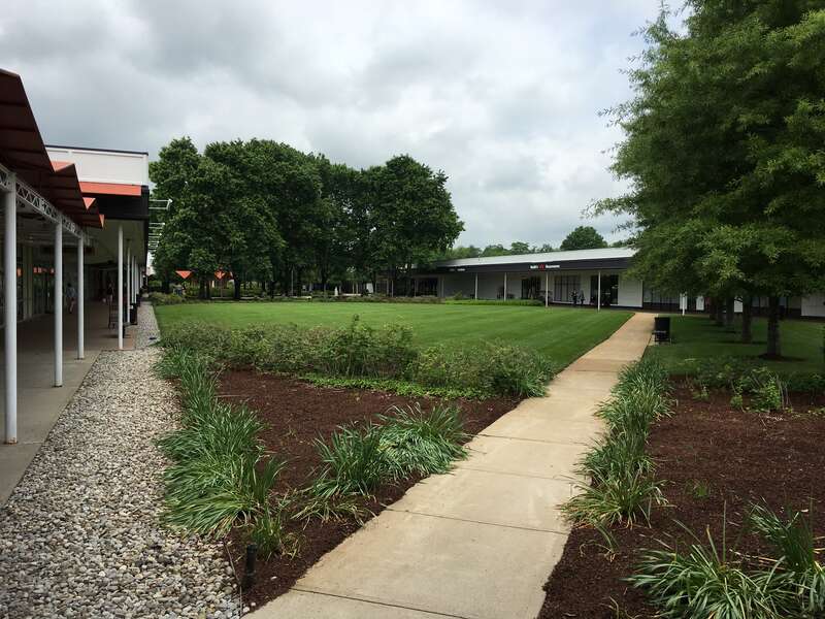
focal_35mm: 29
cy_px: 310
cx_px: 412
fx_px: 691
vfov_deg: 48.2
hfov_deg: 61.7
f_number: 2.2
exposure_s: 1/2079
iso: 25
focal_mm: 4.15
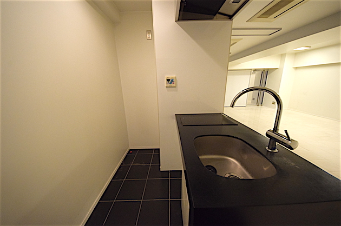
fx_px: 113
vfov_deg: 89.8
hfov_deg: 112.7
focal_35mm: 12
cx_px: 170
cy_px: 113
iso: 3200
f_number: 6.3
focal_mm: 8
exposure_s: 1/160
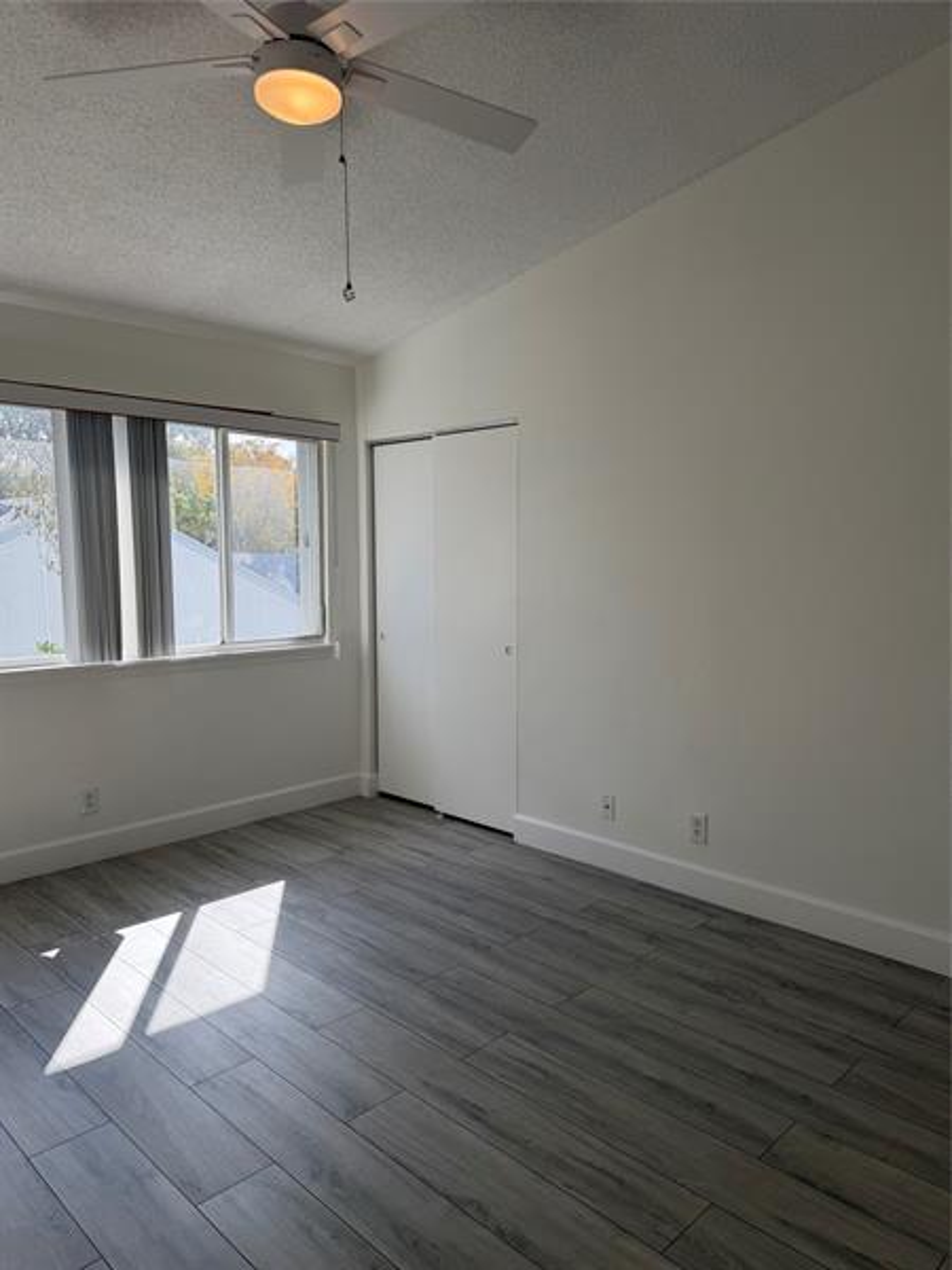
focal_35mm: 24
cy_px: 635
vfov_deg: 71.6
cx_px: 476
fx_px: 880
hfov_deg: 56.8
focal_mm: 6.76
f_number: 1.78
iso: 100
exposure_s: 1/1314
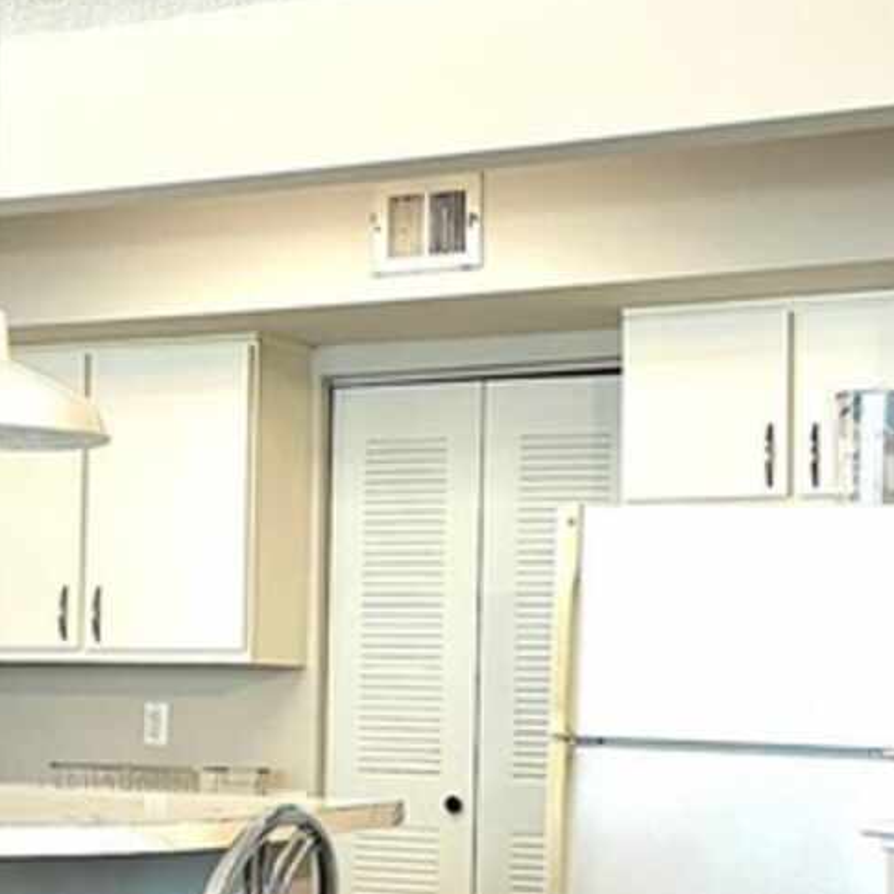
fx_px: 2367
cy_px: 547
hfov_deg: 21.3
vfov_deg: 21.4
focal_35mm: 81
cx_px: 321
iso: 125
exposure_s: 1/60
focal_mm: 5.1
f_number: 1.6
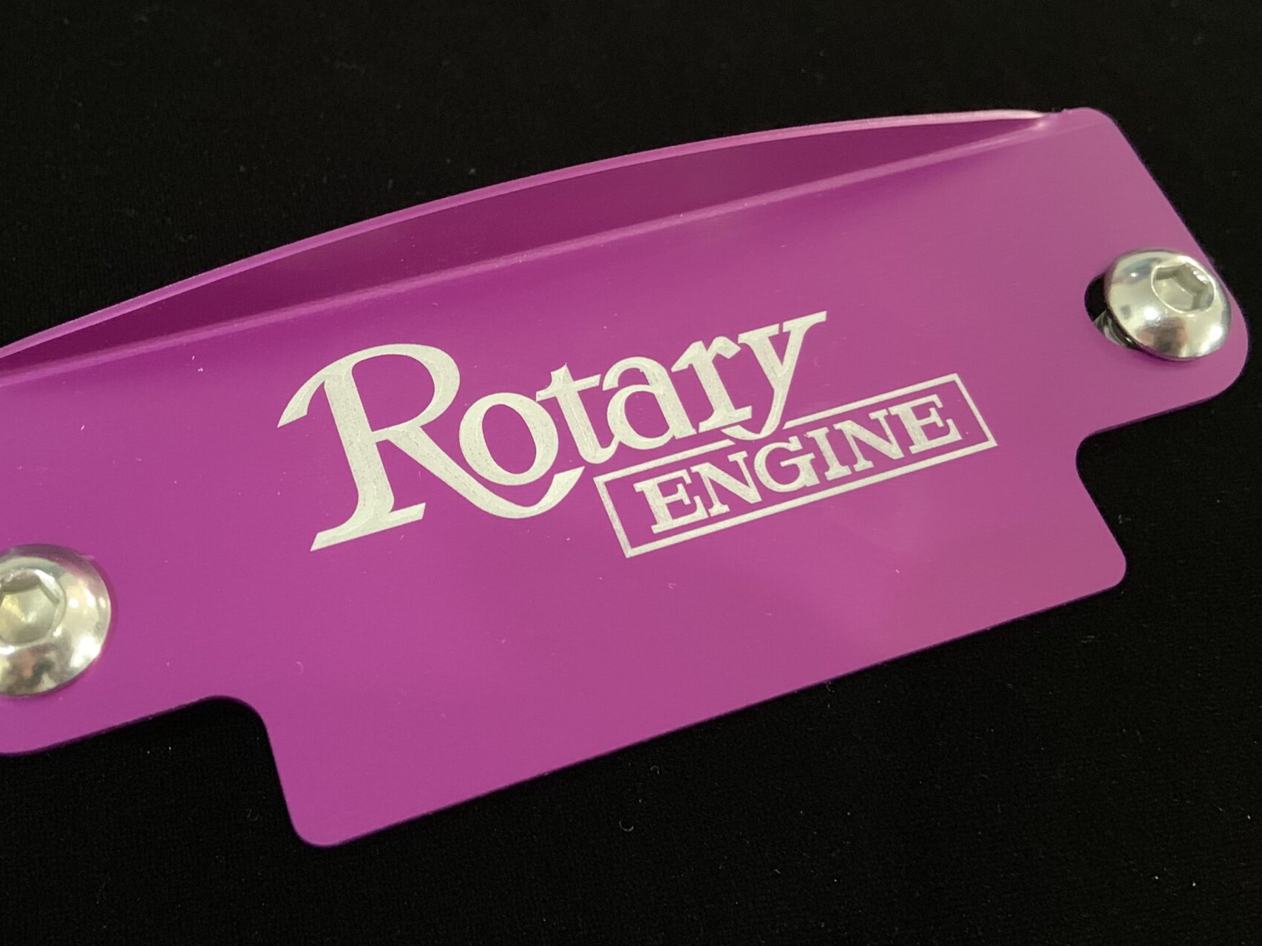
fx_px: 1422
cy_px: 321
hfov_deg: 47.4
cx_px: 463
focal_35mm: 39
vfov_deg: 36.5
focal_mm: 4.25
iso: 640
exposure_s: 1/25
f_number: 1.8
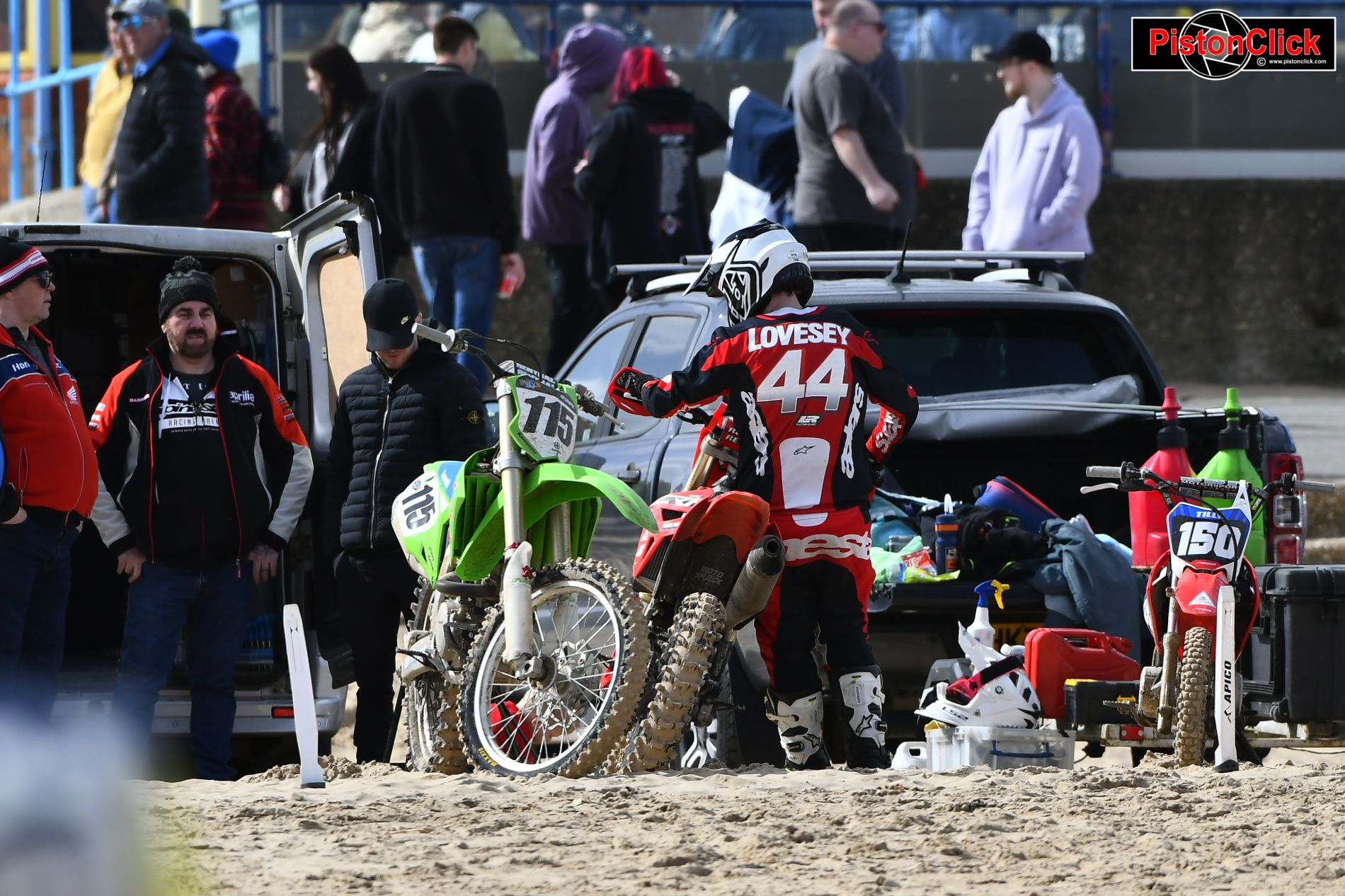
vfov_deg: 2.8
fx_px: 18489
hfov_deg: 4.2
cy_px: 448
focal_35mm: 495
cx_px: 672
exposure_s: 1/1000
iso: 220
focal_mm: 330
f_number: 4.5
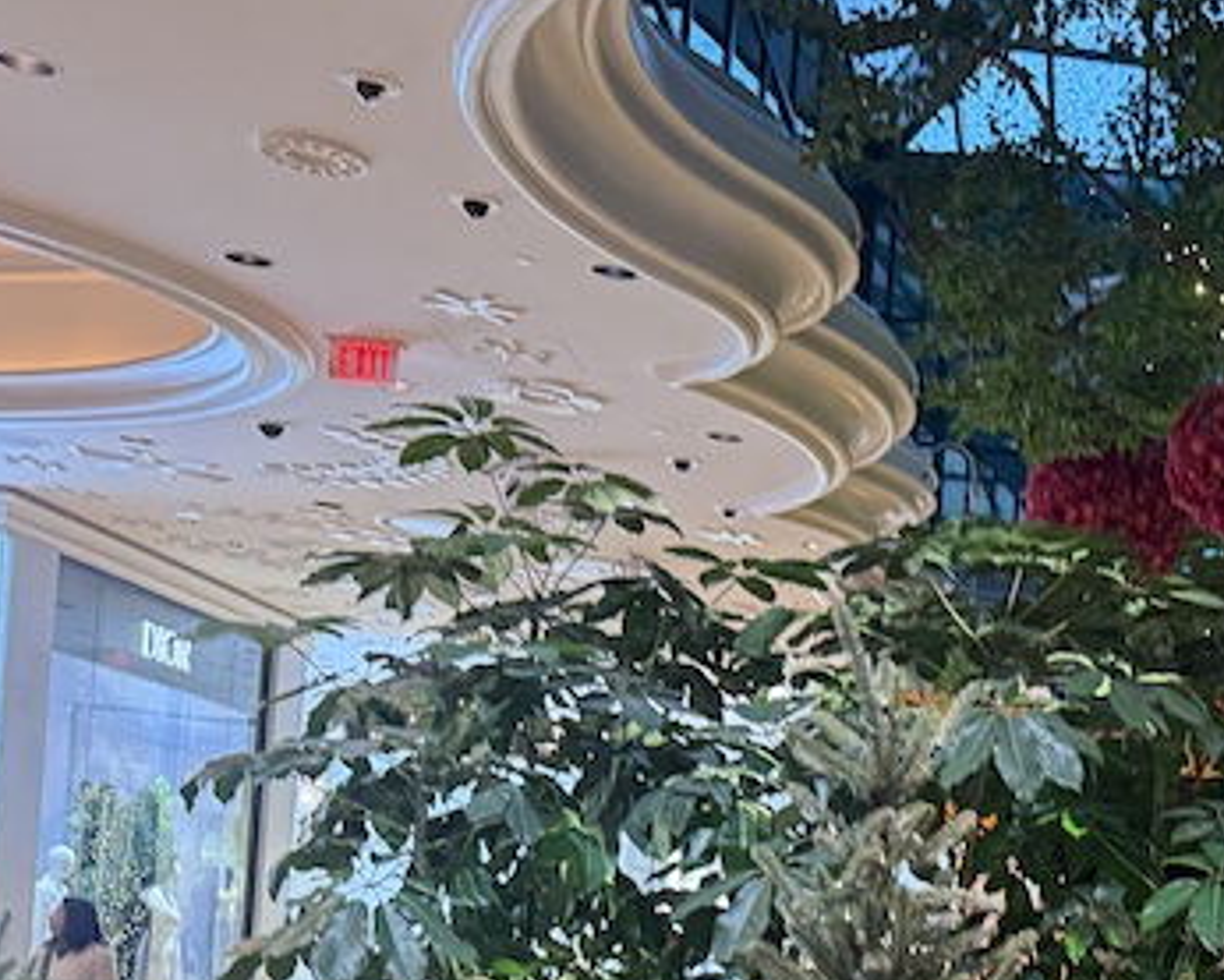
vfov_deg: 23.9
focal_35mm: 61
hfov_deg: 27.8
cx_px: 1401
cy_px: 978
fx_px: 2210
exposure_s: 1/60
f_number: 1.78
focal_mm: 6.76
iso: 500
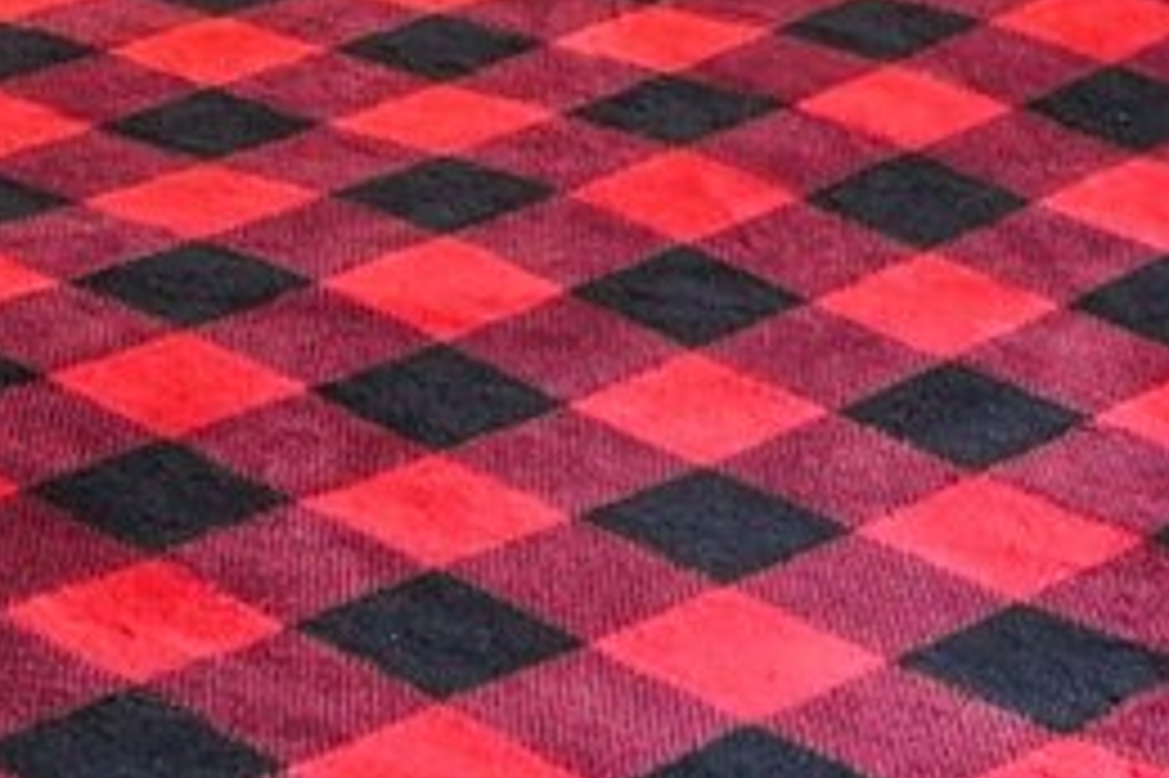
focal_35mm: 126
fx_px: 4089
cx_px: 1385
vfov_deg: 8.8
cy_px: -1621
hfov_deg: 15.7
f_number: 8
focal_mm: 16
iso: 400
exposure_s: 1/3.33
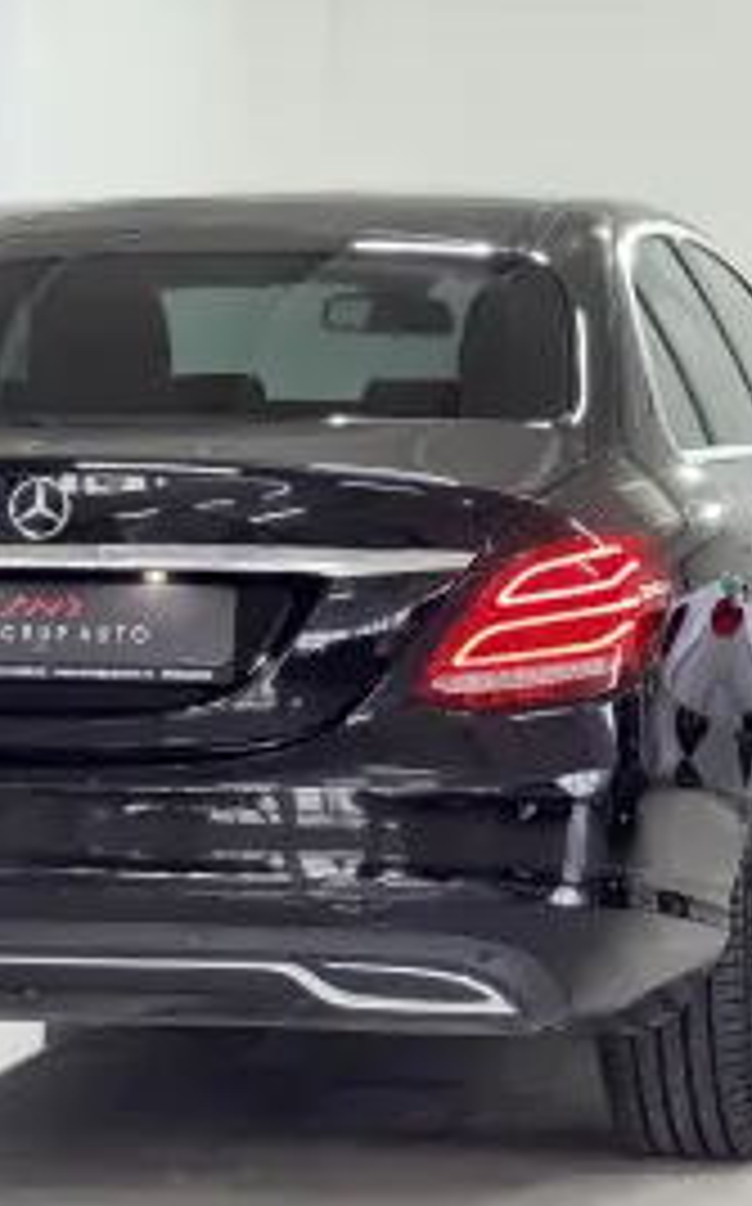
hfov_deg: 7.7
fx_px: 5619
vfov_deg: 12.3
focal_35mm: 171
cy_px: 603
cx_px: 230
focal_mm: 15.66
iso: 500
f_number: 2.8
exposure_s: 1/33
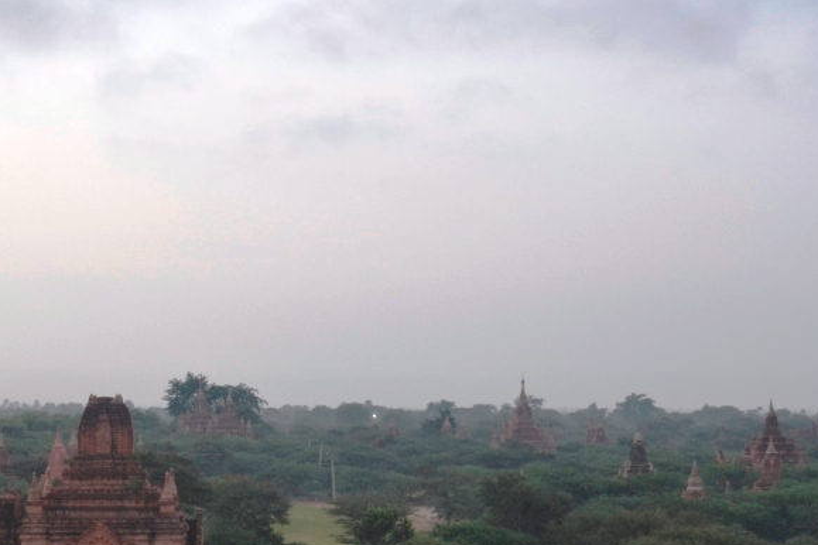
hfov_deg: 21.7
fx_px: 2110
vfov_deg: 14.7
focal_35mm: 93
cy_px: 357
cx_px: 179
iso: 200
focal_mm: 35
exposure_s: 1/1.6
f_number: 6.3
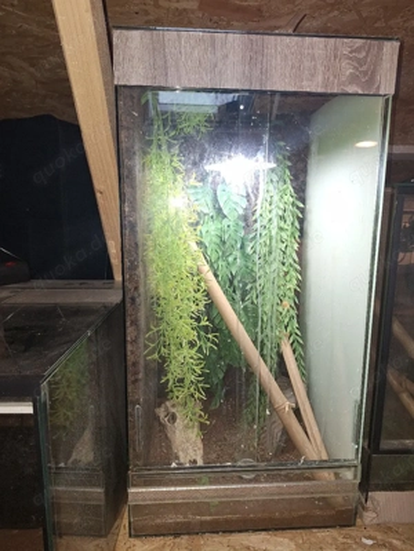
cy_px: 276
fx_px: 367
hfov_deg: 58.9
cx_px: 207
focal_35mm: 23
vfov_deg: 73.9
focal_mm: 5.54
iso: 80
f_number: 1.8
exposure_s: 1/50
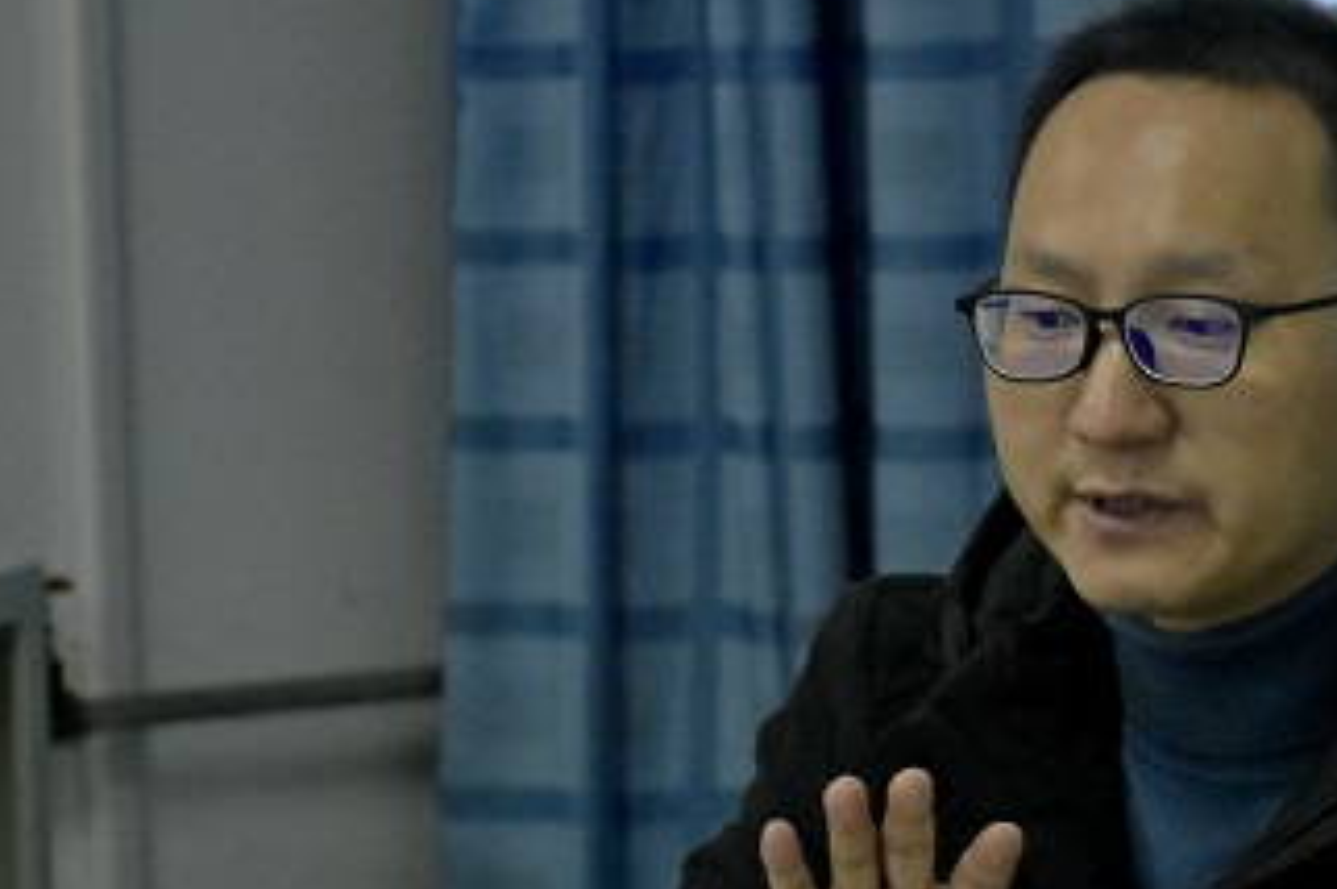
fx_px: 7754
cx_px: 1188
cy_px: 652
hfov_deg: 9.8
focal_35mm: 209
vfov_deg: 6.6
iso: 4000
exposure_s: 1/200
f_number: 5.6
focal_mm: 70
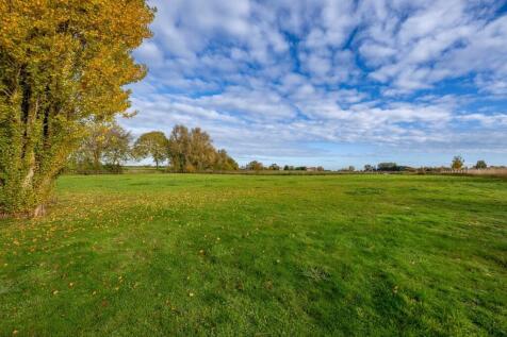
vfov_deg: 81.2
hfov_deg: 104.3
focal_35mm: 14
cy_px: 168
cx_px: 254
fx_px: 197
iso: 64
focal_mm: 14
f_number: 6.3
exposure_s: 1/250
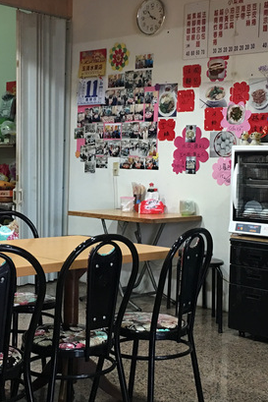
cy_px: 191
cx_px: 112
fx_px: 658
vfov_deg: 33.9
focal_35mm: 59
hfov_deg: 23.0
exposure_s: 1/15
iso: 64
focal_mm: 4.15
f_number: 2.2
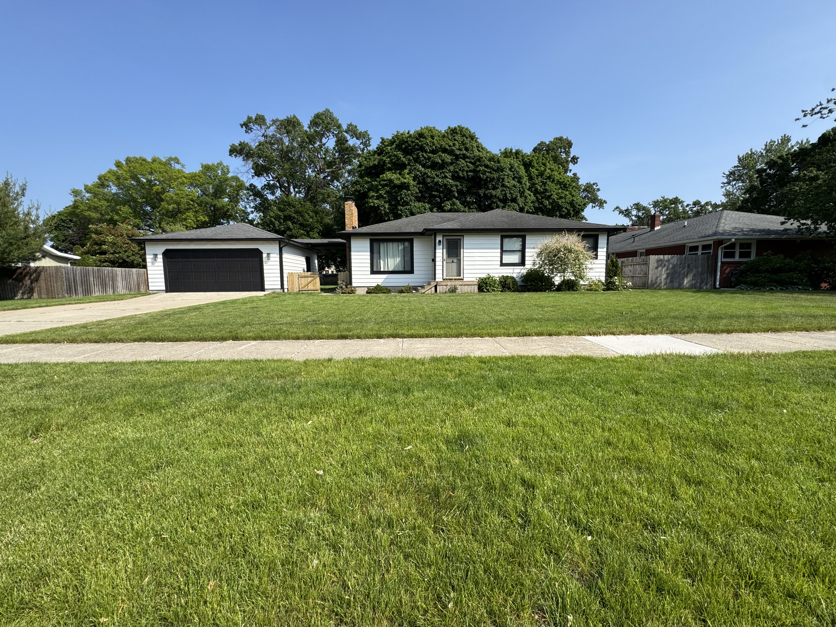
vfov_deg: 85.7
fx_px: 338
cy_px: 314
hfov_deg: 102.1
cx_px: 418
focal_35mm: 14
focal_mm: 2.22
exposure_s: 1/1346
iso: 50
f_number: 2.2
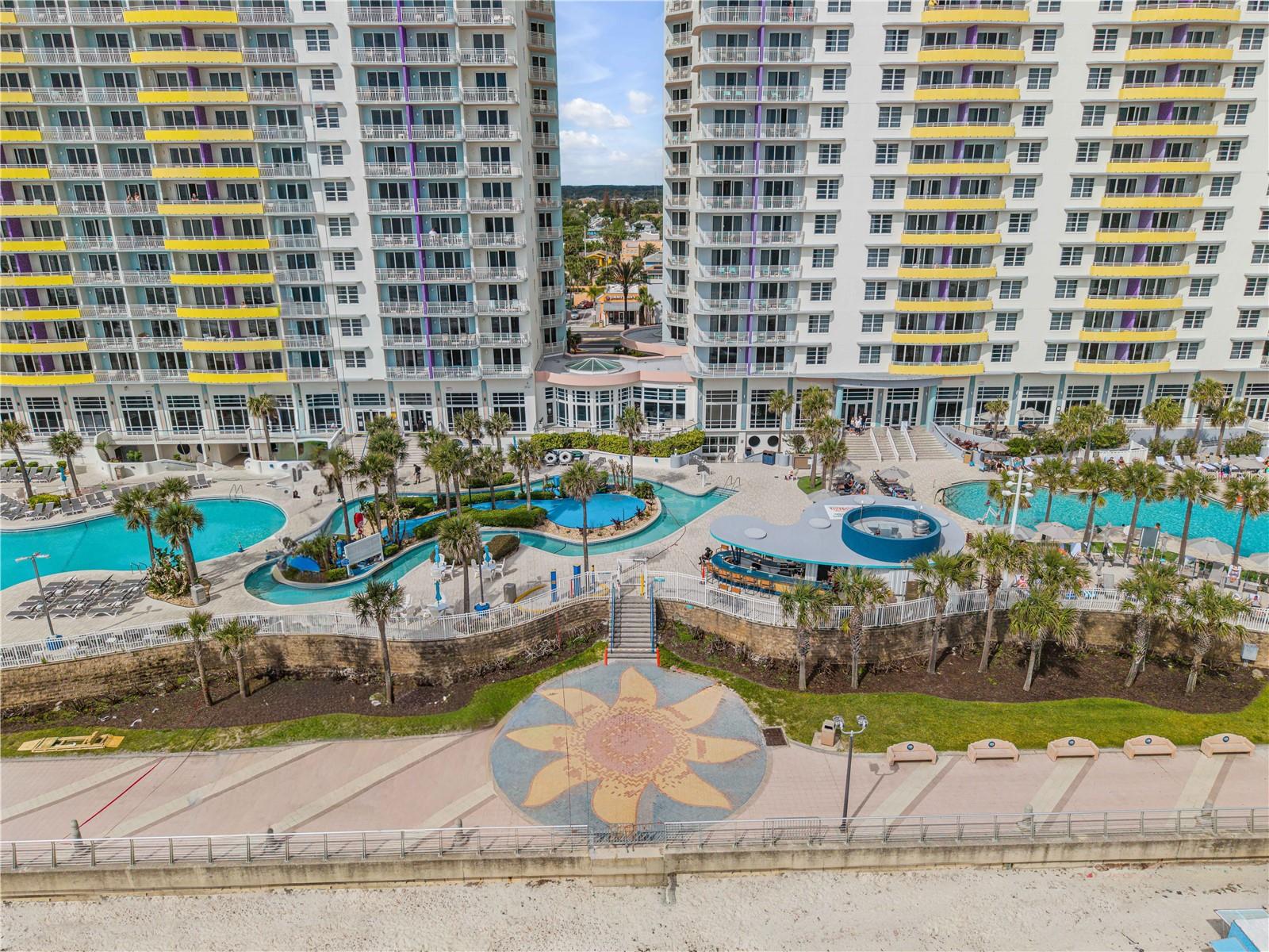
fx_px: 880
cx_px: 634
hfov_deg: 71.6
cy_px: 476
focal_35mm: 24
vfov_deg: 56.8
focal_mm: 8.67
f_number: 1.8
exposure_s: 1/800
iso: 100
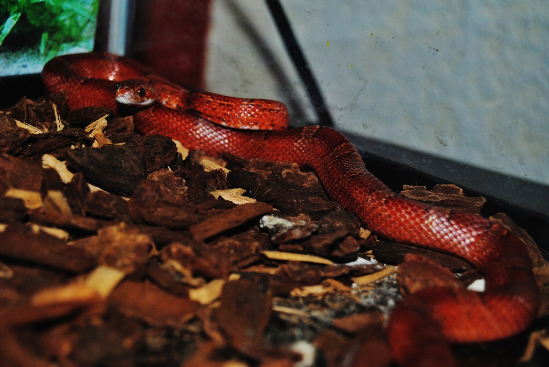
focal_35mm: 82
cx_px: 274
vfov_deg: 16.6
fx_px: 1260
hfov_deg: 24.6
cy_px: 184
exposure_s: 1/60
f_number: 5.6
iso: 200
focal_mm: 55
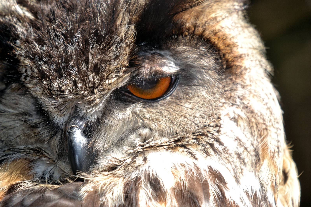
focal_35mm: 630
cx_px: 156
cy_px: 104
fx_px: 5443
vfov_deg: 2.2
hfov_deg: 3.3
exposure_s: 1/125
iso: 140
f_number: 6.3
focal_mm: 420
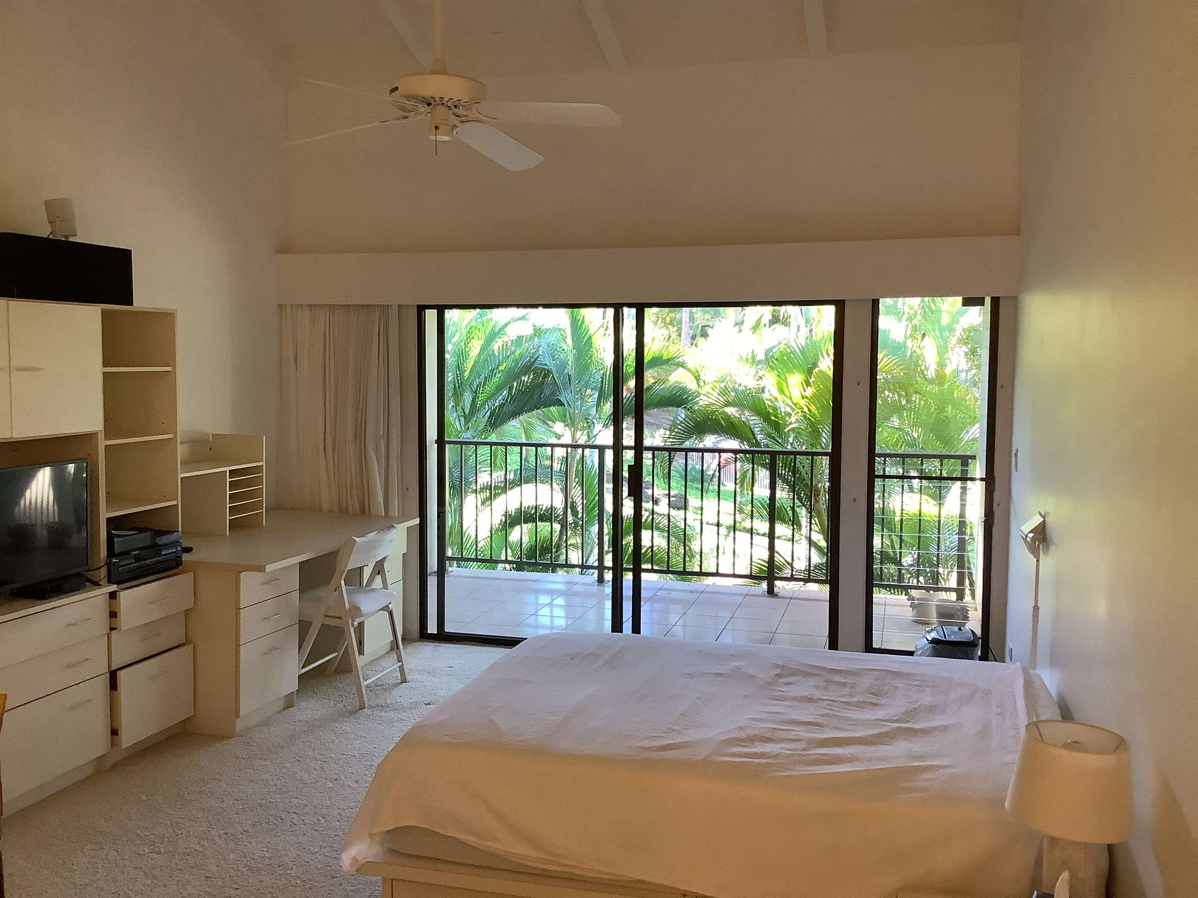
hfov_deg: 58.4
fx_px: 1073
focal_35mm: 31
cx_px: 599
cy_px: 449
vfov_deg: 45.4
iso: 125
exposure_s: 1/60
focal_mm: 3.3
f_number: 2.4
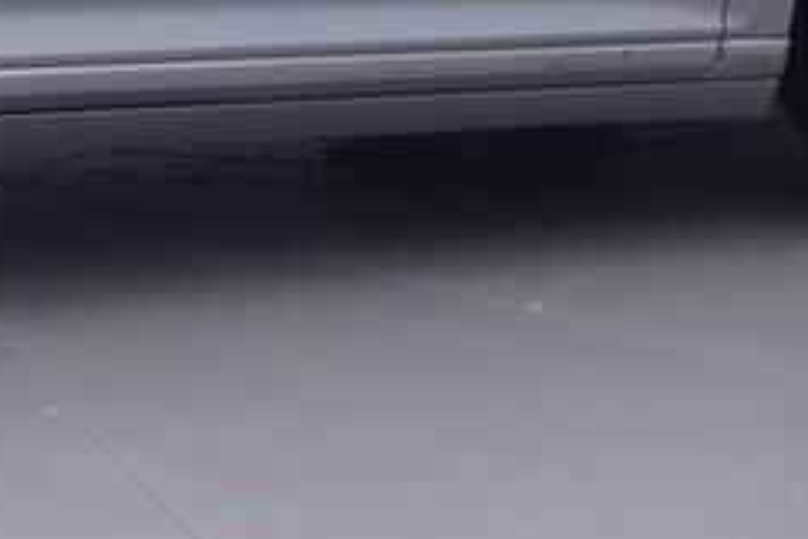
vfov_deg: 9.9
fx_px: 3030
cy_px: -270
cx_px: -212
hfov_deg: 14.6
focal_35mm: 135
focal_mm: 15
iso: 200
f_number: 5
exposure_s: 1/80
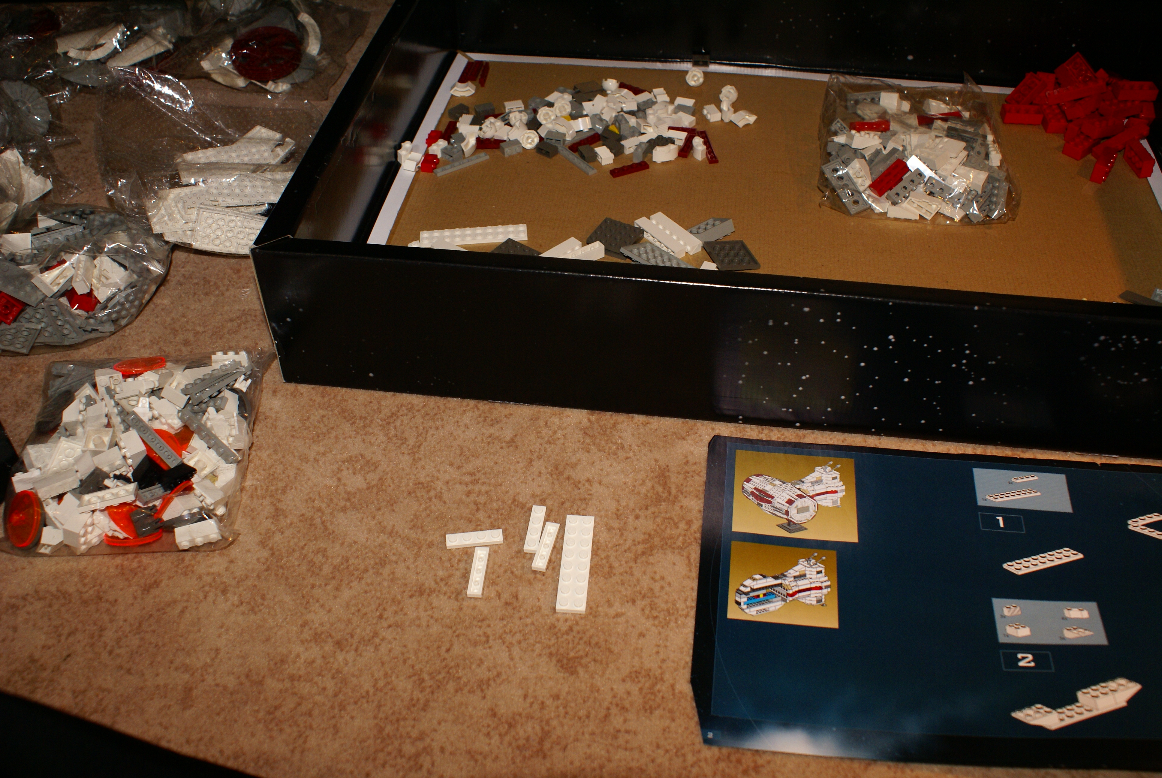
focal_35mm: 33
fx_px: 1066
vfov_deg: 40.1
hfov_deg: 57.2
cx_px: 581
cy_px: 389
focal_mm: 22
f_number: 5.6
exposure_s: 1/60
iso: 400
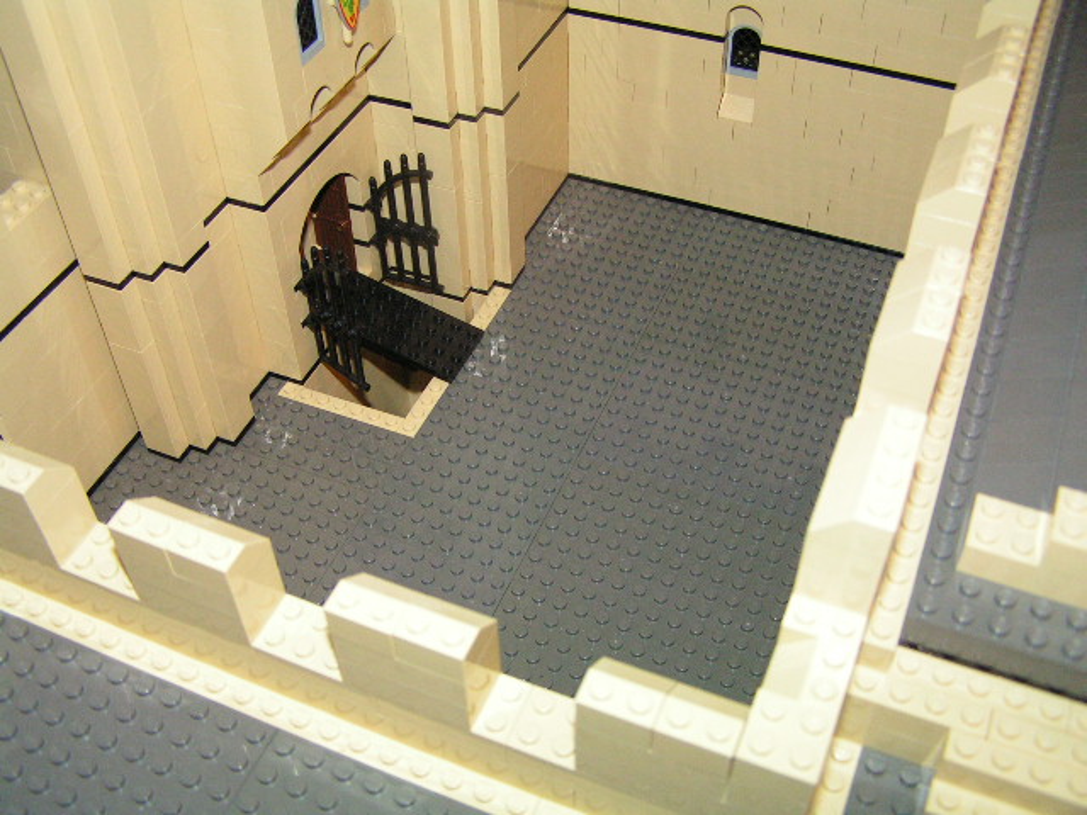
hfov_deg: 49.0
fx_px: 1193
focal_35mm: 38
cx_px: 544
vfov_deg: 37.7
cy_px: 408
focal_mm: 6.3
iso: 200
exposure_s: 1/40
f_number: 2.8
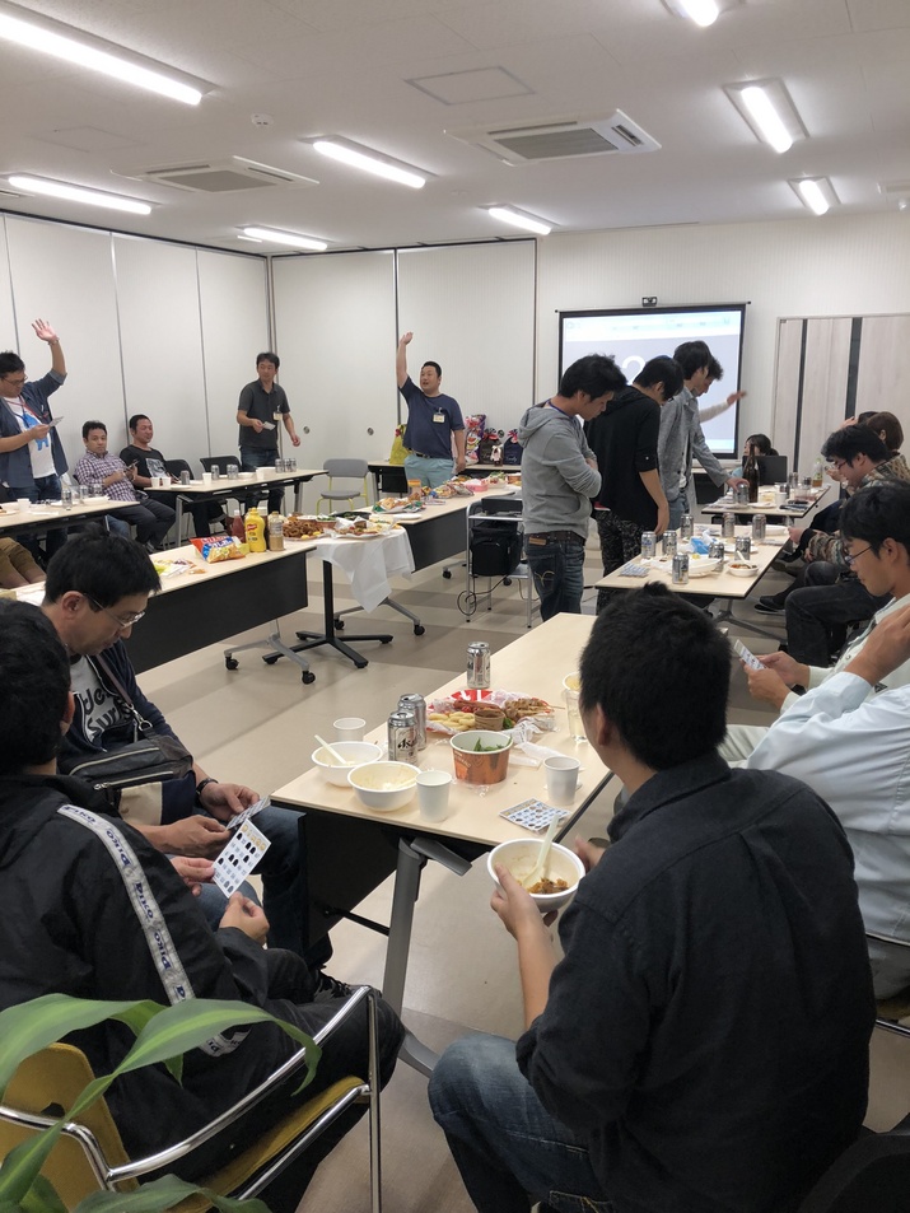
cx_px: 455
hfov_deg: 49.8
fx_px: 981
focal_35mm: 28
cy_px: 606
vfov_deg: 63.4
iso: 25
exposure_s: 1/30
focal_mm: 3.99
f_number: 1.8
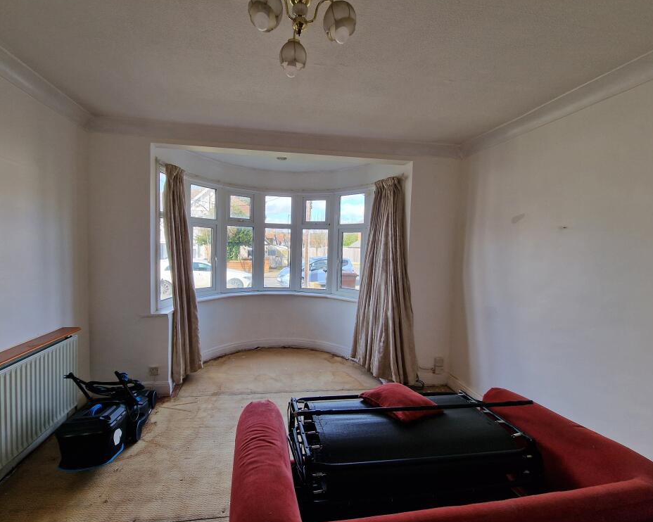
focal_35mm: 14
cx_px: 303
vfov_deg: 88.0
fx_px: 271
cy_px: 262
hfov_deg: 100.5
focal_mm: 2.2
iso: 64
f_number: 2.2
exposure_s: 1/100
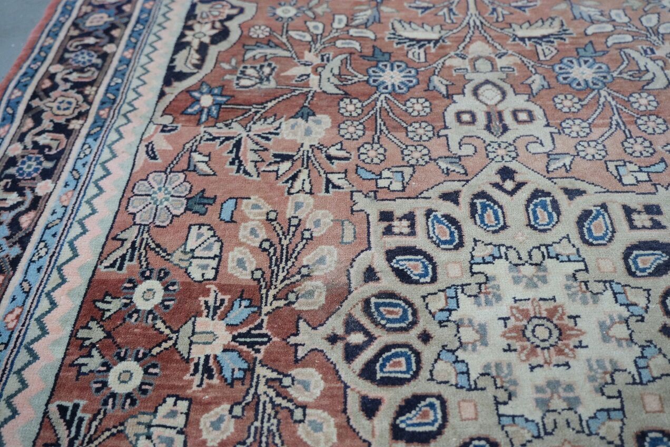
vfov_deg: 41.1
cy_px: 224
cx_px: 335
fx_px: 596
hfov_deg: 58.7
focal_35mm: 32
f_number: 4
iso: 1600
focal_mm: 21.2
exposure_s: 1/30
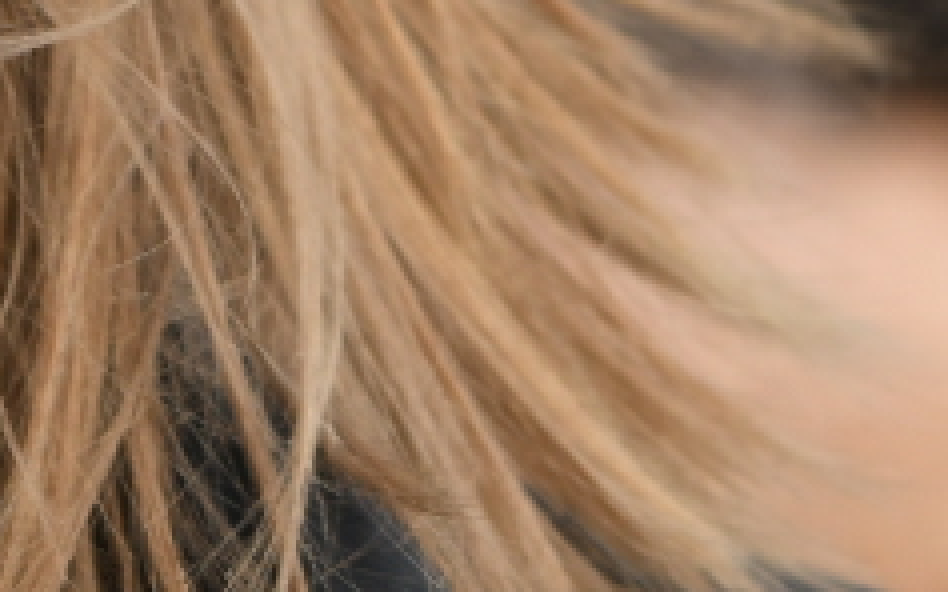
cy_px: -1336
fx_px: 21568
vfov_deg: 1.6
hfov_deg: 2.5
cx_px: 548
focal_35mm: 835
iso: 200
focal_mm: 120
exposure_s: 1/160
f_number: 6.3
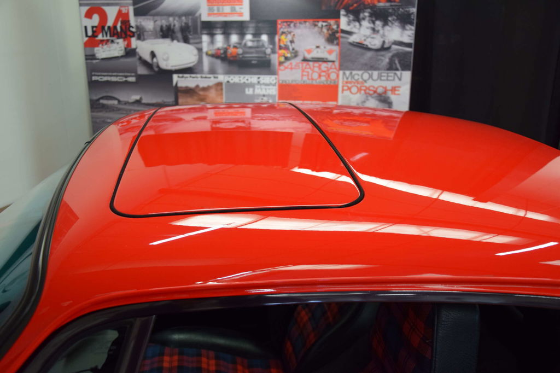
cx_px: 280
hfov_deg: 57.2
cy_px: 186
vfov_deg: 39.9
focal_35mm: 33
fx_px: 513
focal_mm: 22
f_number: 4
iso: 800
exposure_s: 1/60
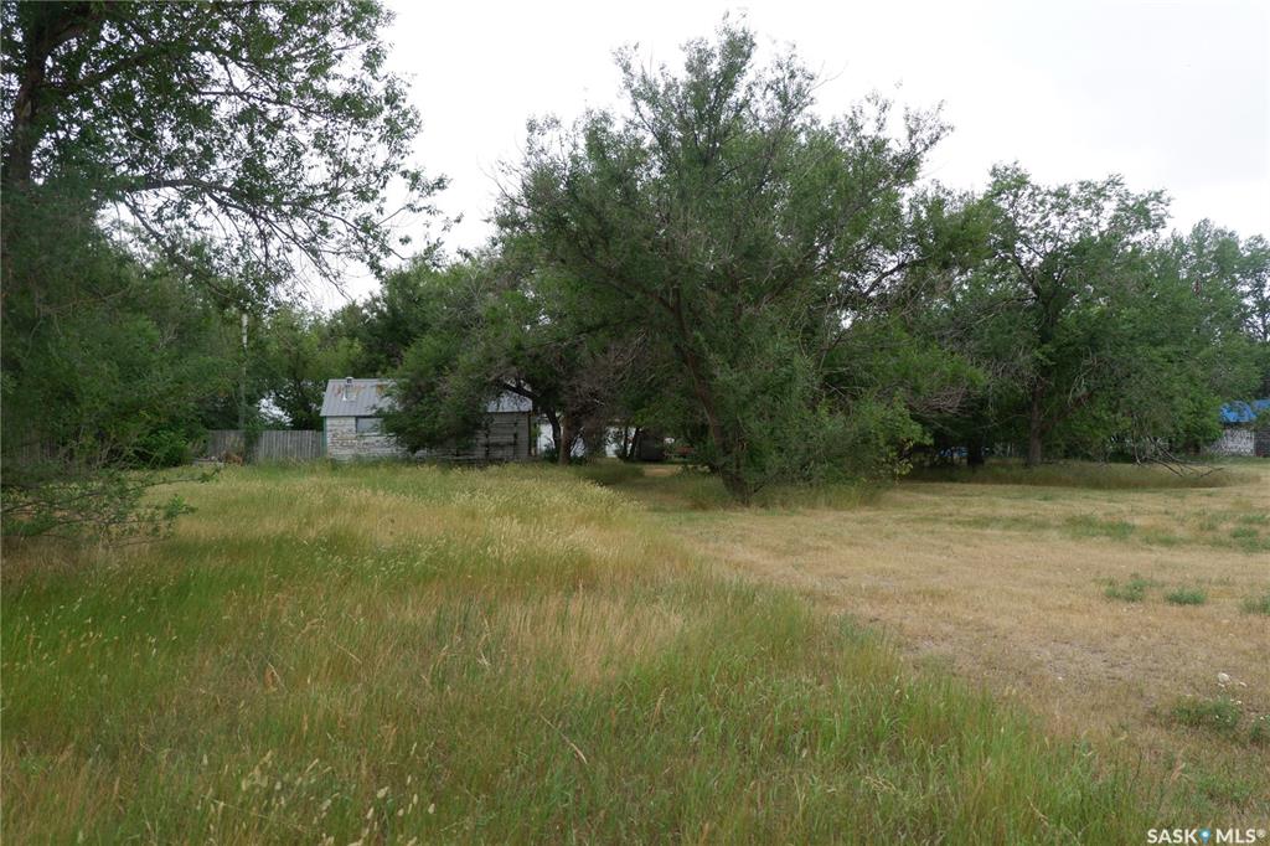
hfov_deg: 73.8
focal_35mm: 24
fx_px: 846
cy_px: 423
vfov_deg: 53.1
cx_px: 635
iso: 200
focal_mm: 16
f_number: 3.5
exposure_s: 1/750
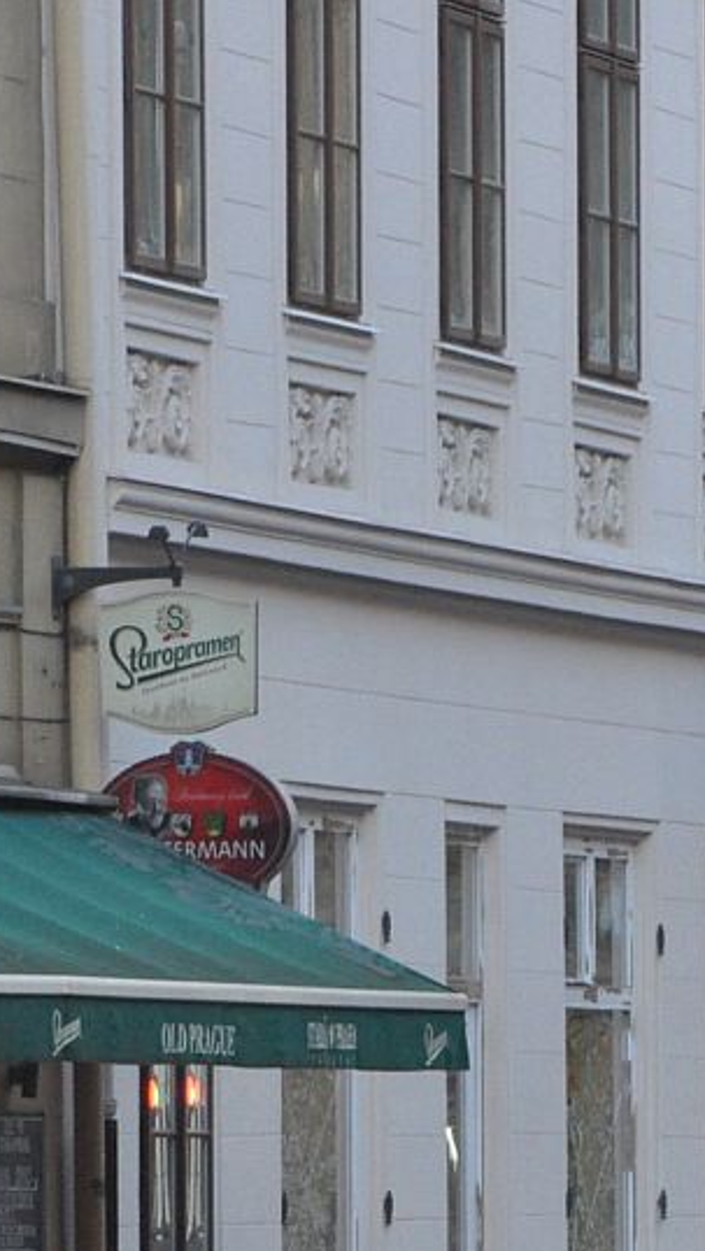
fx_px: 14389
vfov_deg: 5.0
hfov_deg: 2.8
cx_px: 1614
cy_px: 925
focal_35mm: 433
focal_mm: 105
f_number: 5.6
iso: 1600
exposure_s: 1/400
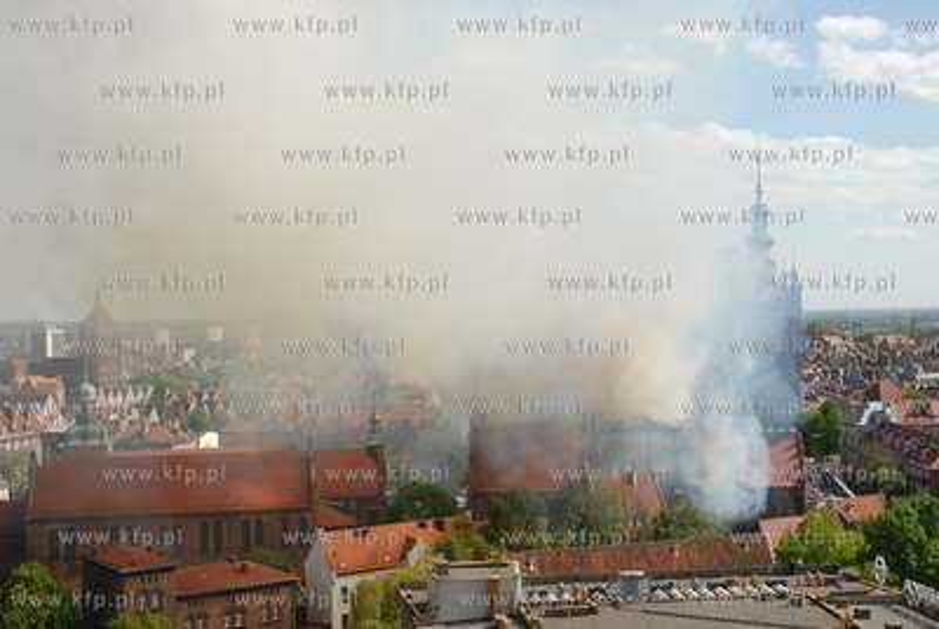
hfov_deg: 37.8
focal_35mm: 52
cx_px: 470
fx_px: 1371
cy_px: 314
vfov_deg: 25.8
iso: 100
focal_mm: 35
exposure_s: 1/640
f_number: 4.5
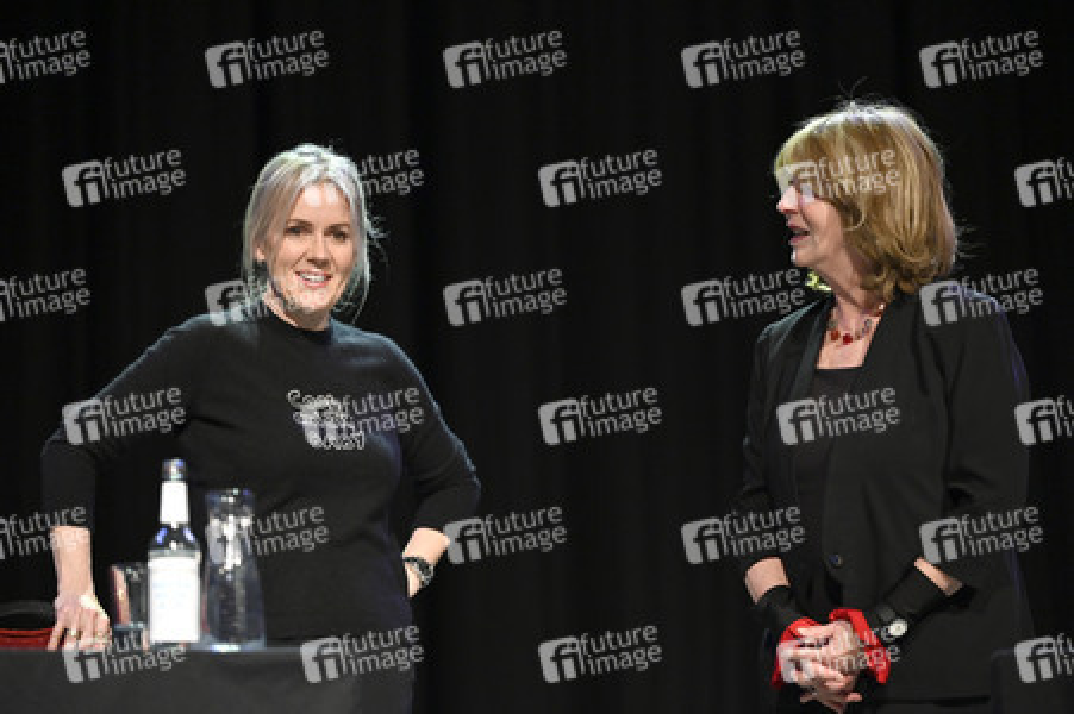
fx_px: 4024
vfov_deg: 10.1
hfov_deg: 15.2
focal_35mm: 135
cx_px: 537
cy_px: 357
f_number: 2.8
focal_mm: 135
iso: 1600
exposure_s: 1/320
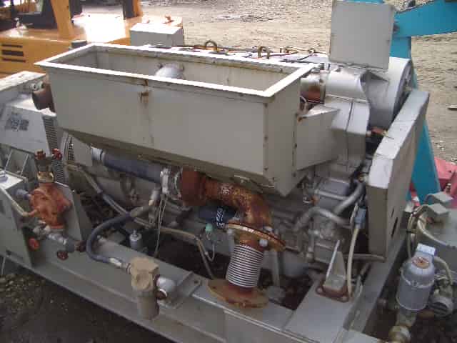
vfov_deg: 40.7
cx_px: 228
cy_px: 172
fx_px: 462
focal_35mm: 35
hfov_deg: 52.6
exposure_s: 1/320
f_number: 2.6
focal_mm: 5.8
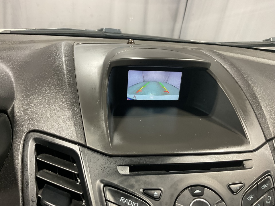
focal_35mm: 29
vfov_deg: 48.2
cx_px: 138
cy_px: 103
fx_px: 230
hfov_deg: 61.7
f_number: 1.8
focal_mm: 3
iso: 100
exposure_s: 1/60
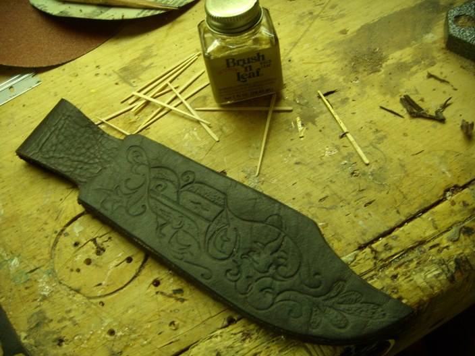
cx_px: 238
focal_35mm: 38
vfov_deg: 37.7
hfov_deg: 49.0
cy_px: 178
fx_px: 521
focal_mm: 6.4
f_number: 3.5
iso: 74
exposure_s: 1/30.3
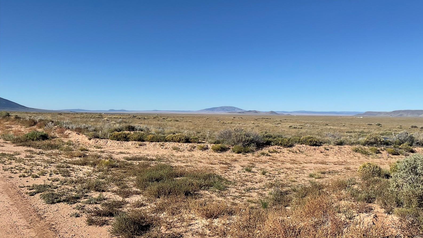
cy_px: 133
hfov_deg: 61.0
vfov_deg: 36.6
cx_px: 213
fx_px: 359
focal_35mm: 32
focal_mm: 3
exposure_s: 1/2538
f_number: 1.8
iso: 16
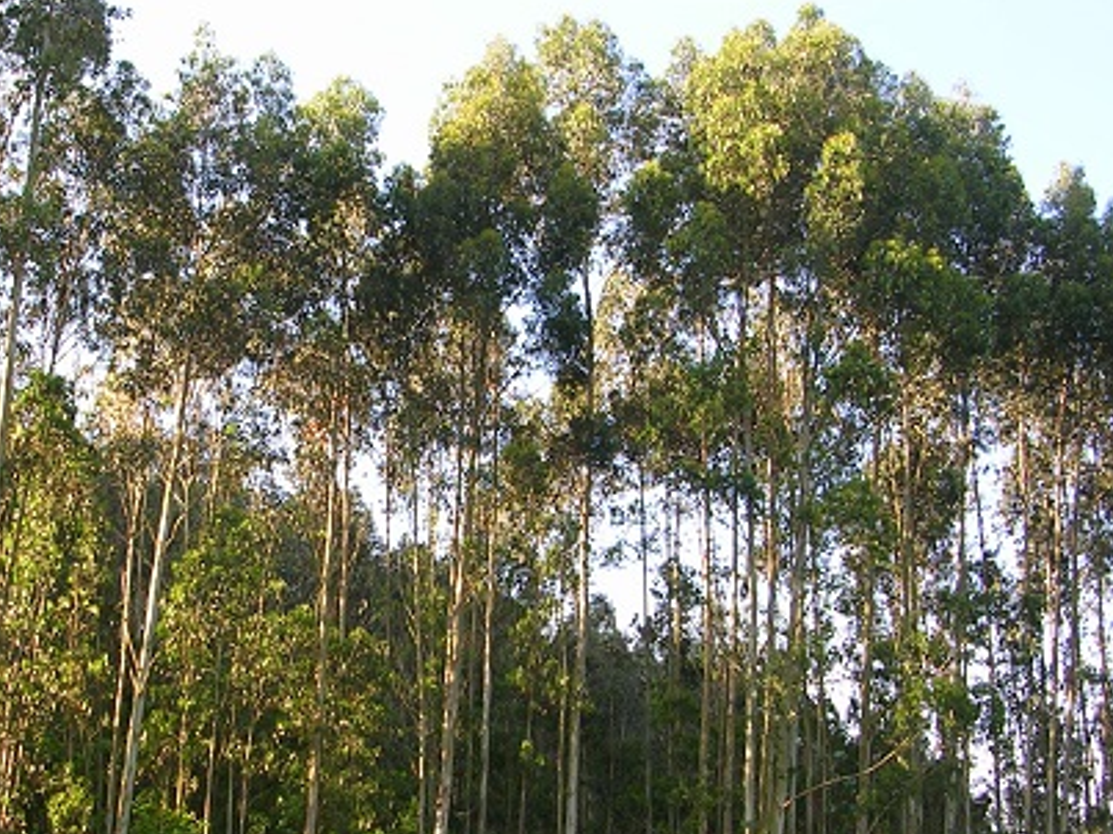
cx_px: 352
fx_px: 1864
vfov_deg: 25.1
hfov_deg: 32.9
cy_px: 529
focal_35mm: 58
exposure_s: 1/122
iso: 50
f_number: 2.8
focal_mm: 5.8
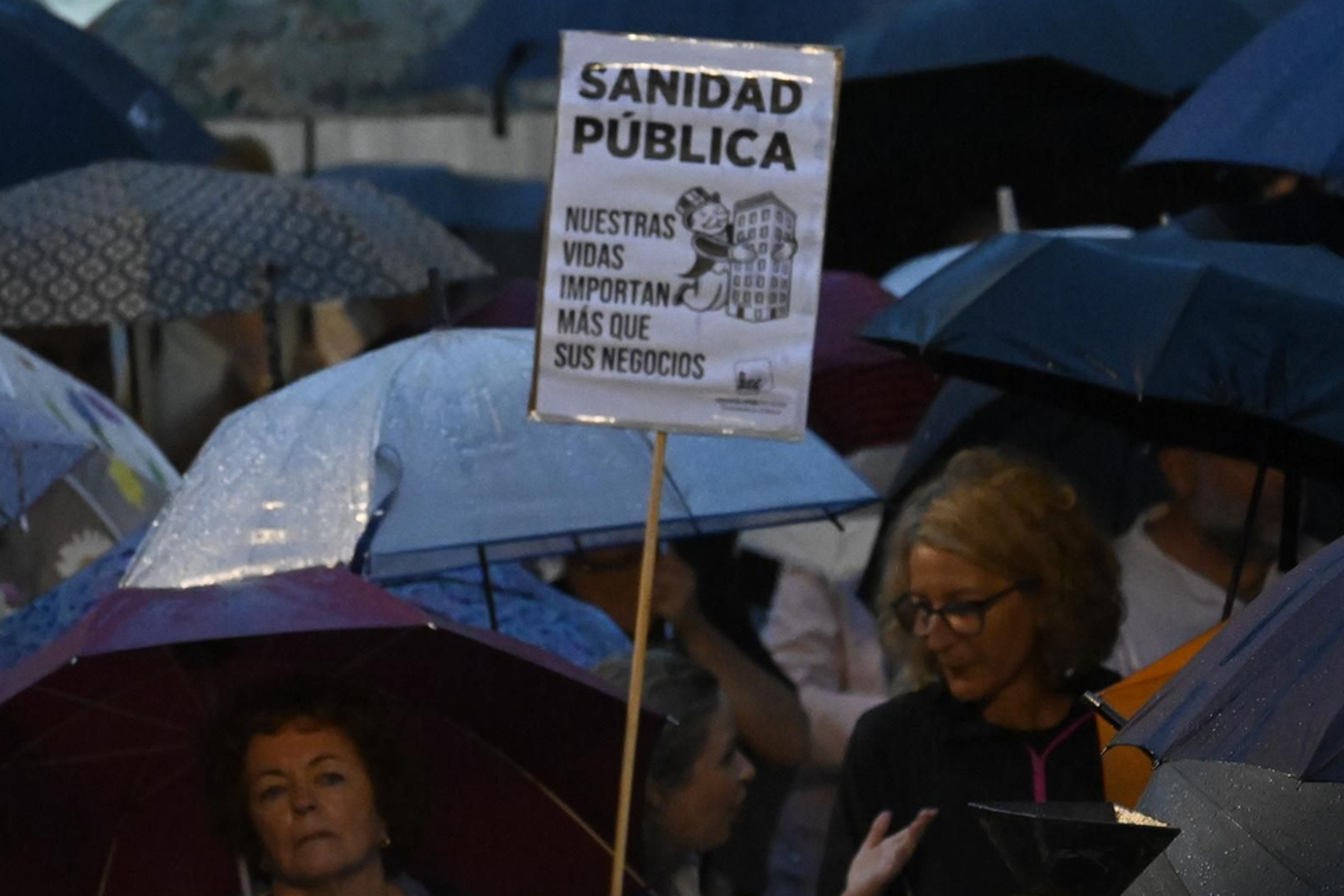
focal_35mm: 421
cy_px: 458
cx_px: 698
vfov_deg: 3.3
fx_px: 15716
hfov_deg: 4.9
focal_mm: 170
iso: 6400
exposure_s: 1/160
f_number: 5.6
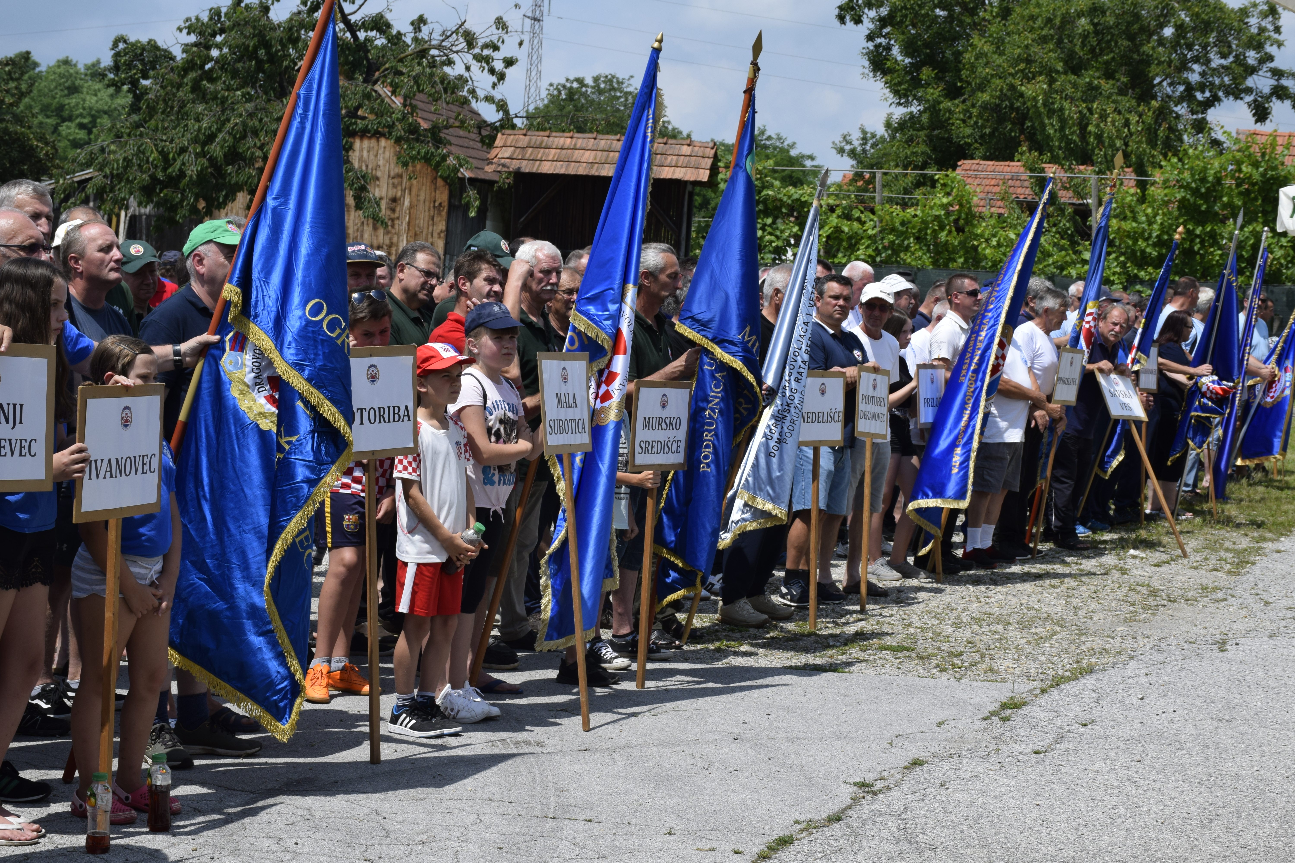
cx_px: 648
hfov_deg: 28.1
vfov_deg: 18.9
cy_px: 432
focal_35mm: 72
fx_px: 2590
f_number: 9.5
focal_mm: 48
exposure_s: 1/350
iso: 200
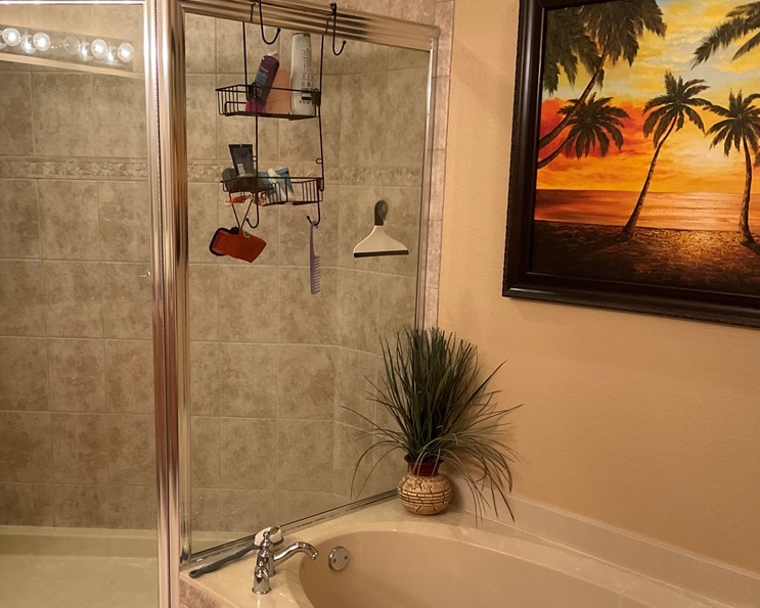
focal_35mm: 39
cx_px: 308
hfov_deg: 46.6
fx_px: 878
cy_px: 375
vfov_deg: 38.0
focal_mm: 3
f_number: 1.8
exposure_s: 1/40
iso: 200
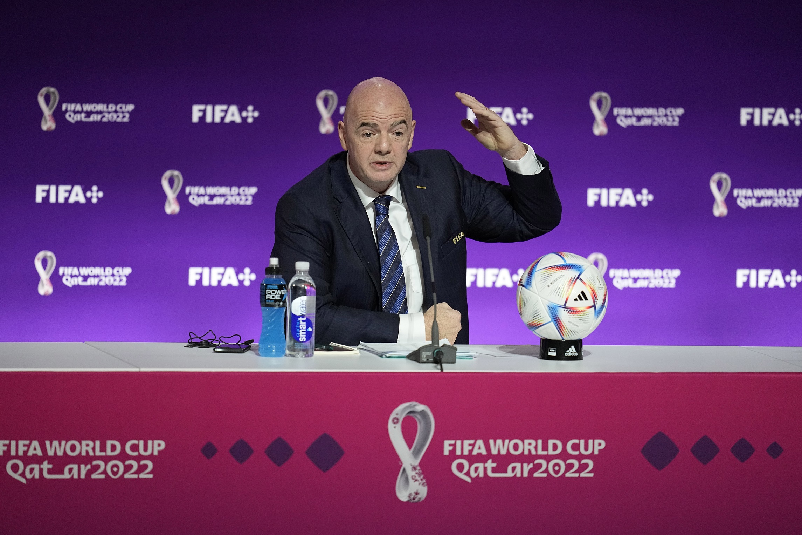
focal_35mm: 400
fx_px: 8909
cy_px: 268
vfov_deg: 3.4
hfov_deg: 5.2
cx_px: 401
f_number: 2.8
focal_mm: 400
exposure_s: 1/640
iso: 3200
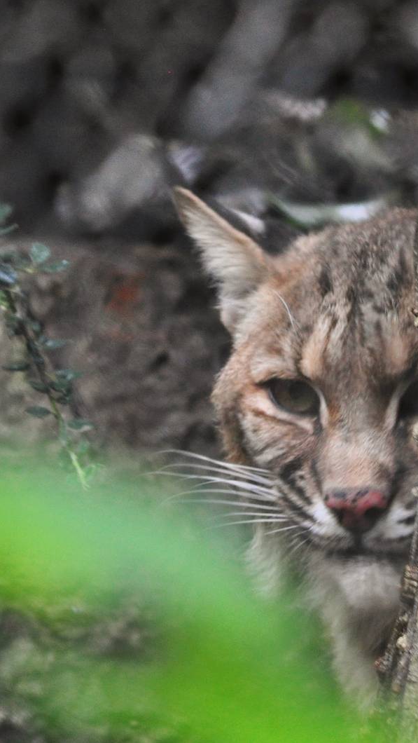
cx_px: 257
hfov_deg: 2.6
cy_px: 372
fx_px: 9091
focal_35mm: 462
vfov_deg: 4.7
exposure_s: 1/80
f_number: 9
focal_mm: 195
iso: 800
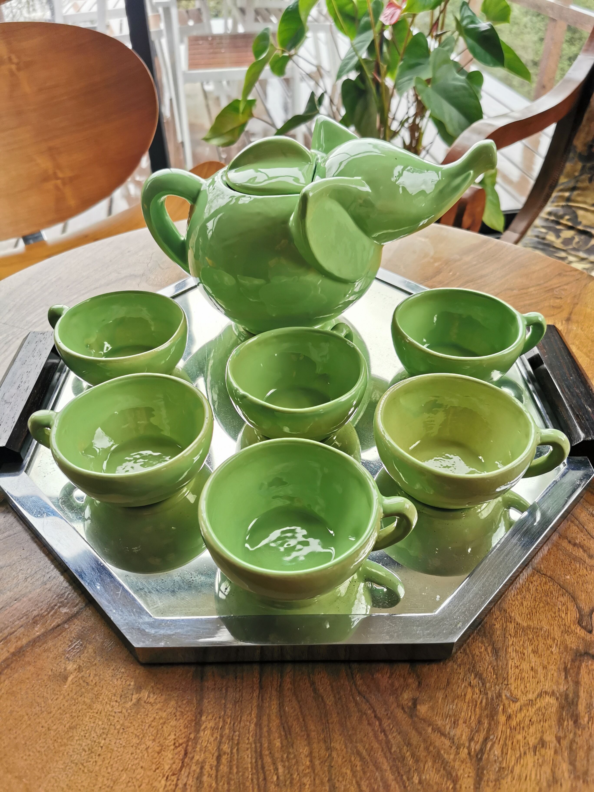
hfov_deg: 51.4
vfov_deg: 65.3
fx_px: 618
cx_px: 297
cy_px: 396
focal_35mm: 27
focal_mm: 5.56
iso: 100
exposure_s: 1/100
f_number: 1.6
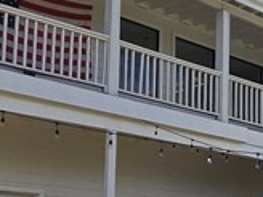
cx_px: 250
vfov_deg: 18.0
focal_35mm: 81
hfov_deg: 23.3
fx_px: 615
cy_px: 163
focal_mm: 2.2
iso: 50
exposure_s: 1/2977
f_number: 2.2
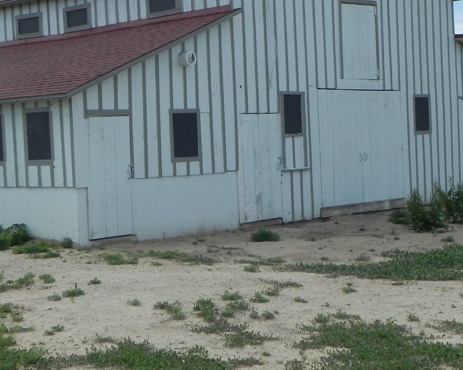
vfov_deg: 21.1
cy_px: 103
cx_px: 192
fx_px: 987
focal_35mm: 72
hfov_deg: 26.4
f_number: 7.1
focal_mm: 7.3
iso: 160
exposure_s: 1/492
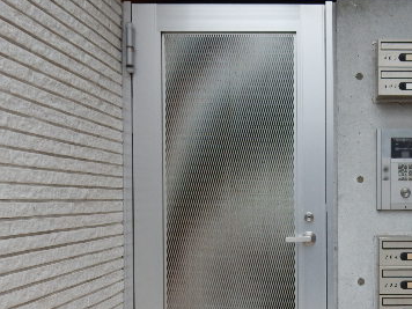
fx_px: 536
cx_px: 333
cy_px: 200
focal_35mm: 45
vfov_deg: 32.0
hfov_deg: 40.3
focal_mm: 4.5
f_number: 3.7
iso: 125
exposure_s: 1/60
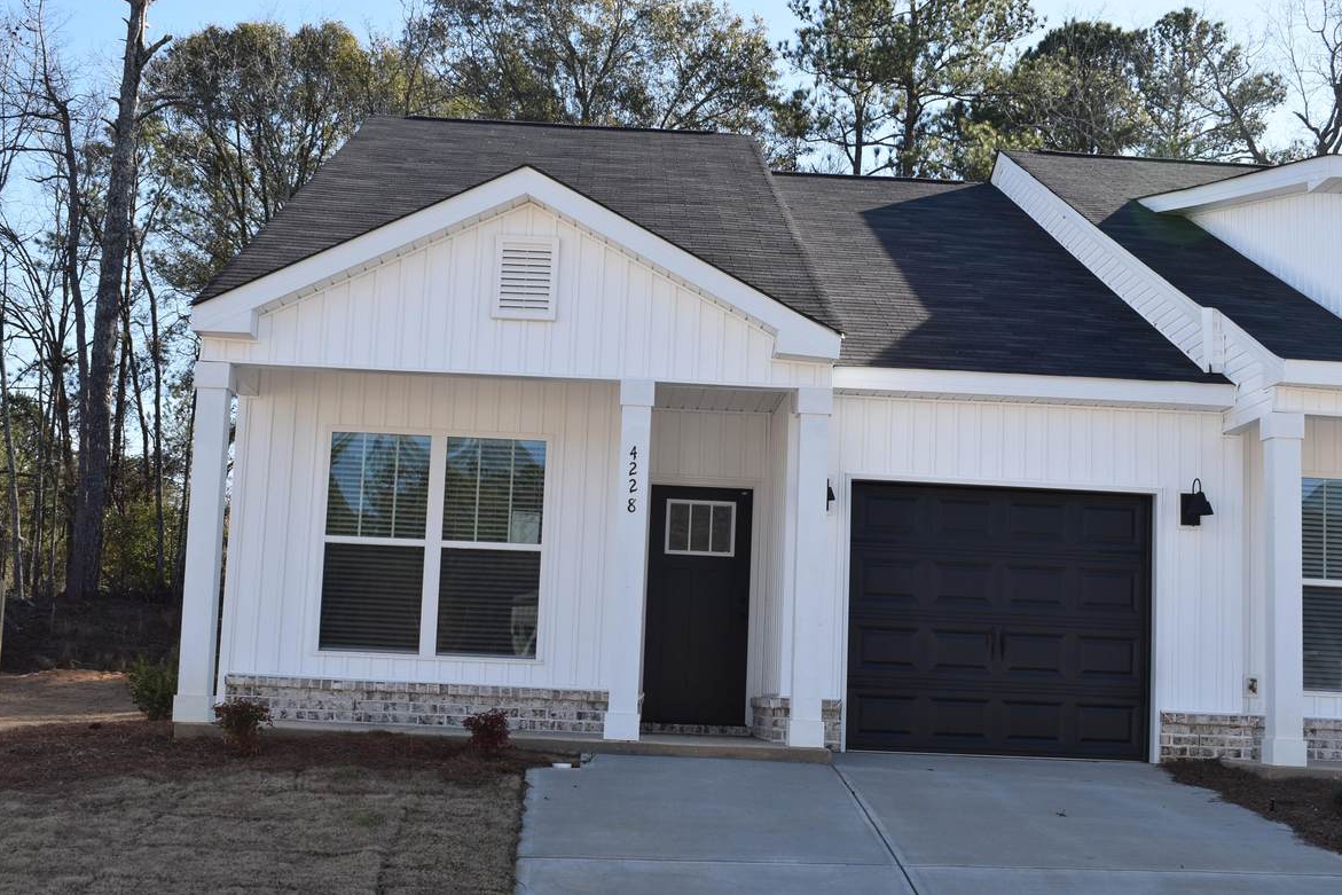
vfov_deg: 28.3
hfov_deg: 41.5
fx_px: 1773
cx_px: 662
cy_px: 481
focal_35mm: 48
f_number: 8
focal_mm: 29
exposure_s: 1/250
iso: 200
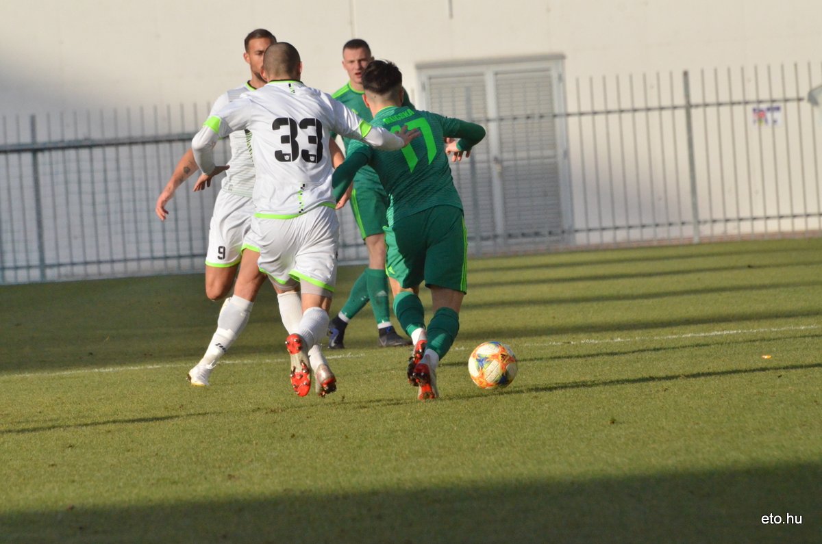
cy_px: 272
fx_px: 10254
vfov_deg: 3.0
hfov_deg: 4.6
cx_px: 411
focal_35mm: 450
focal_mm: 300
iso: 3200
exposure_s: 1/6400
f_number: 10
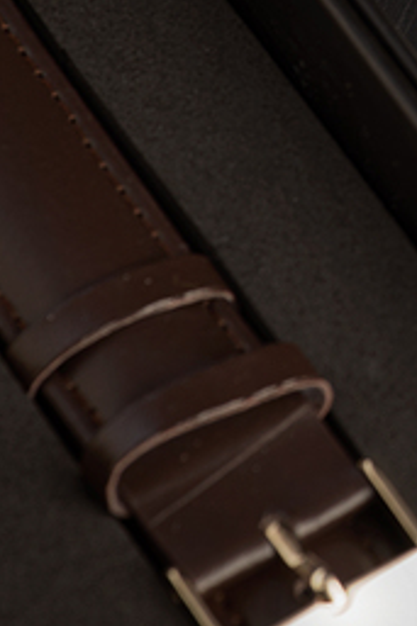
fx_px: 11743
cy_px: 26
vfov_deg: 3.1
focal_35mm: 675
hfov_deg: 2.0
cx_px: 618
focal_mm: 200
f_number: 13
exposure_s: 1/125
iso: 50
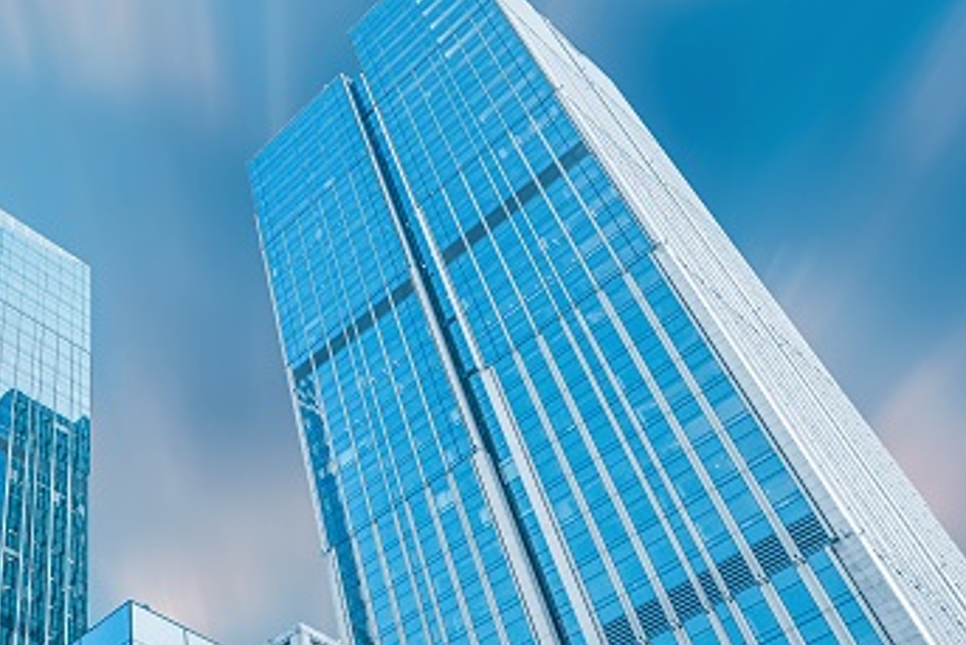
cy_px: 320
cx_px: 130
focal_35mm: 41
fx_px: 1101
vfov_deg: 32.7
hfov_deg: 43.9
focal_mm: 22
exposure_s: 1/125
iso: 100
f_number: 8
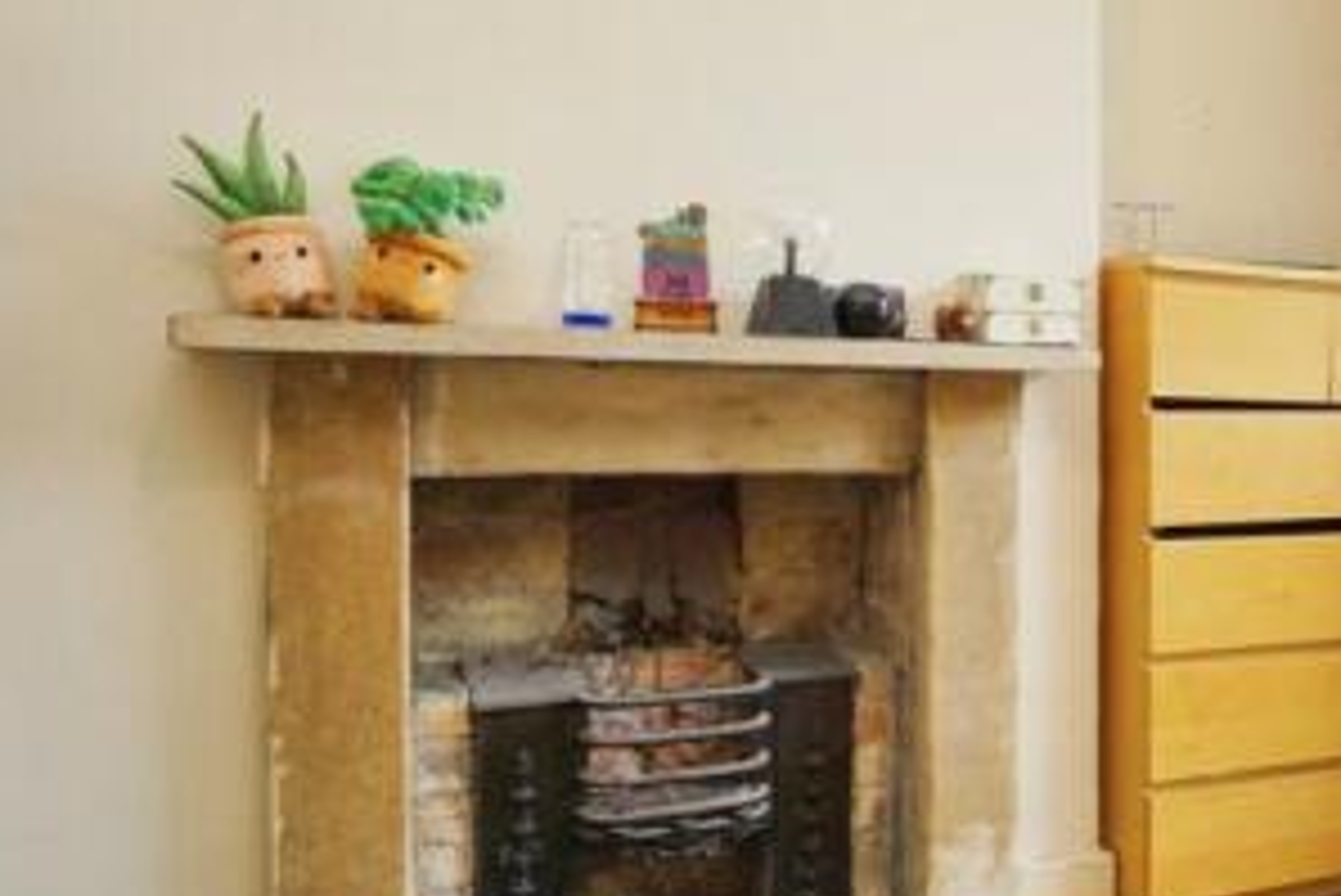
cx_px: 1028
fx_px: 1230
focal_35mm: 33
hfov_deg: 54.2
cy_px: 430
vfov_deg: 40.0
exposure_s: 1/100
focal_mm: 10
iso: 500
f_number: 4
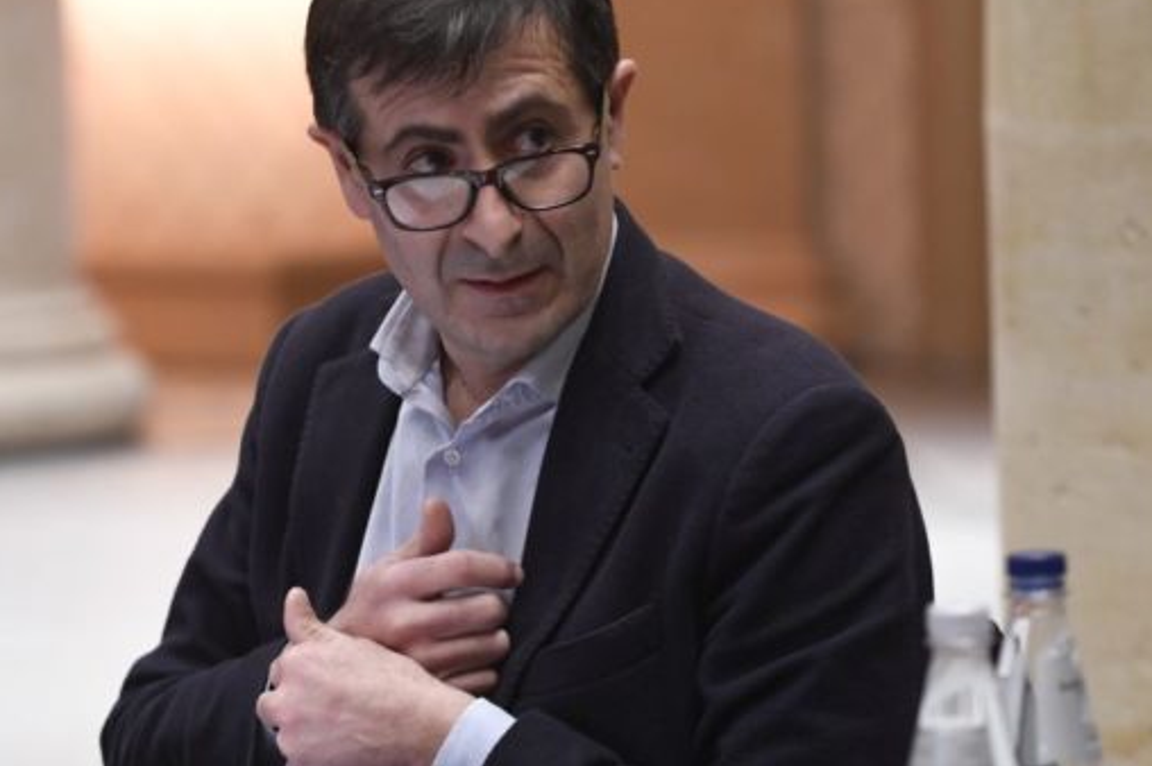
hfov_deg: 7.0
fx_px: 9434
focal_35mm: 295
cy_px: 478
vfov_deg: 4.7
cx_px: 376
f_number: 4
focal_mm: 130
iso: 2500
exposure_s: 1/125
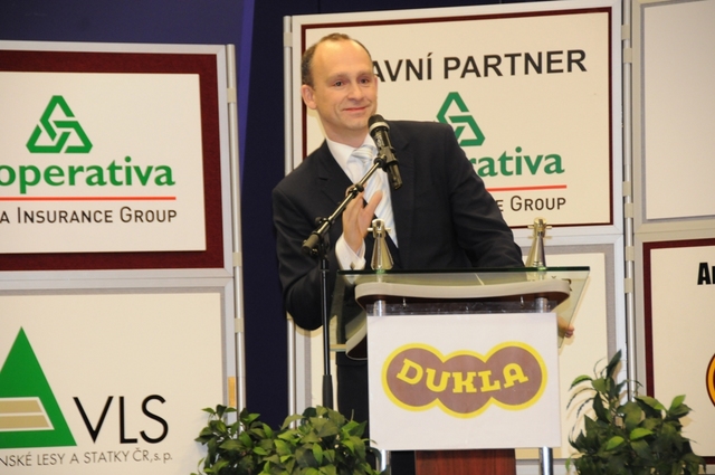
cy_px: 238
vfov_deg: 8.1
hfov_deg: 12.2
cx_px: 358
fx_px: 3332
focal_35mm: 168
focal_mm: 112
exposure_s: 1/60
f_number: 5.3
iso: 1000
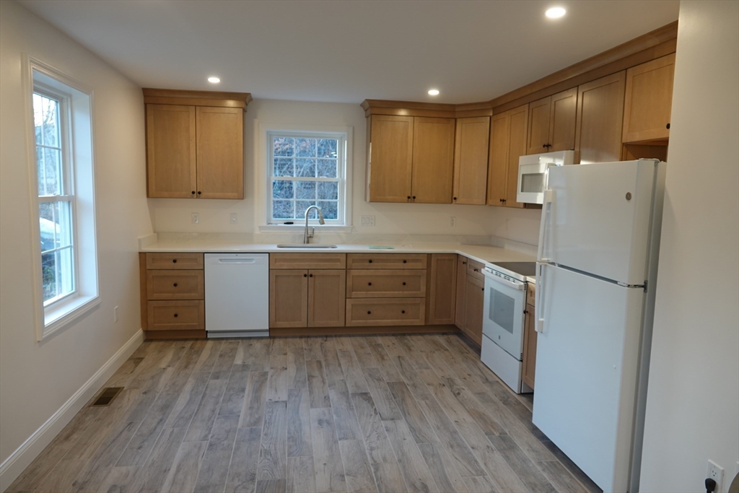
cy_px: 246
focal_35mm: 24
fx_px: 493
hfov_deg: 73.7
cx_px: 370
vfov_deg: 53.1
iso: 100
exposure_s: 1/30
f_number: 2.5
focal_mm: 8.8
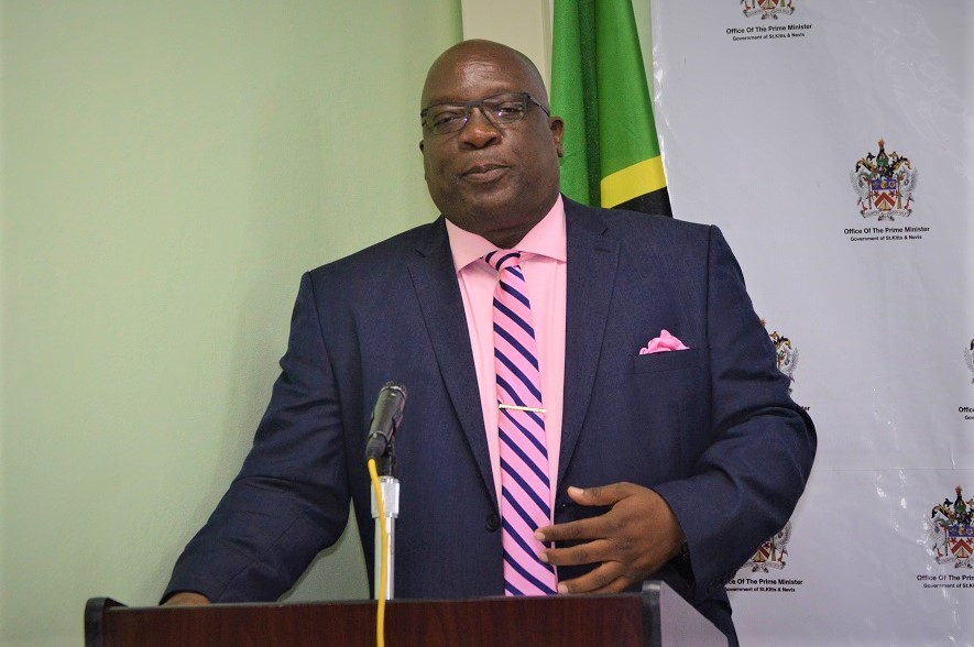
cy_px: 324
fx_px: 3040
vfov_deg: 12.1
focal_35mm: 112
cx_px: 487
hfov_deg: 18.2
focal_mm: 75
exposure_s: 1/125
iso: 1600
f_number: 5.6
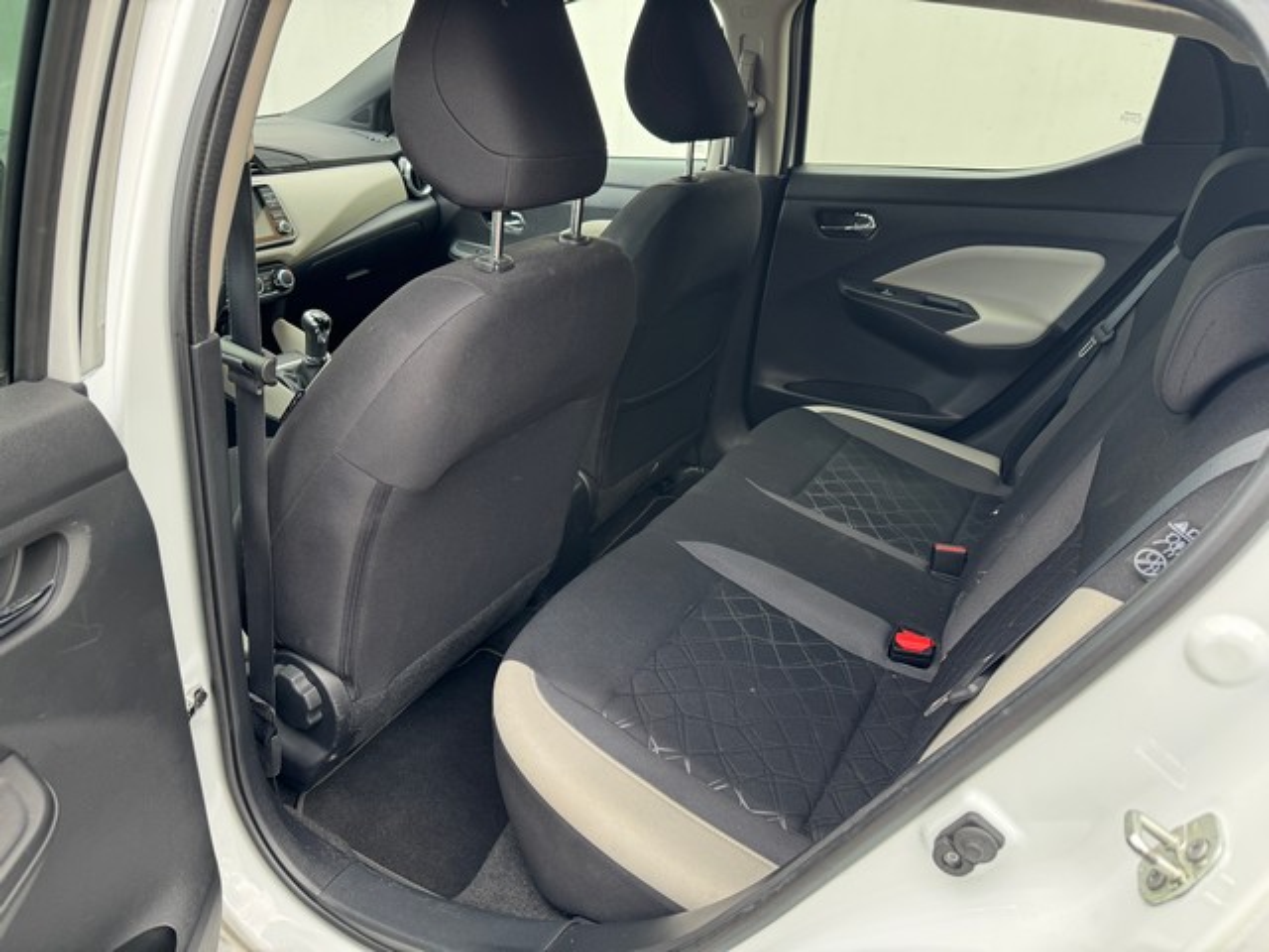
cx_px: 634
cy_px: 476
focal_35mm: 24
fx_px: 880
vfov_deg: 56.8
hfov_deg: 71.6
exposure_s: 1/121
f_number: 1.78
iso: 100
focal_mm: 6.76
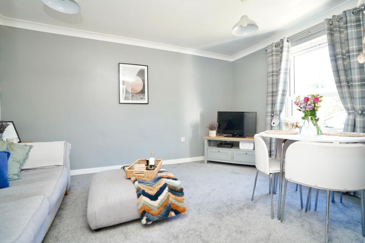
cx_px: 182
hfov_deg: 96.7
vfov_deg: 73.8
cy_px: 122
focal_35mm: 16
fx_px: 162
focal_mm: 16
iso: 1600
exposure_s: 1/160
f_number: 3.2
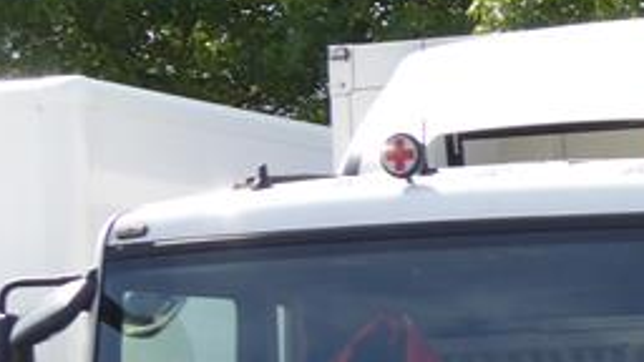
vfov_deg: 5.5
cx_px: 790
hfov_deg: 9.6
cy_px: 515
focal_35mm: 221
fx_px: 3774
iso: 100
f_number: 4.4
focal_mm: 11.7
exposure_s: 1/320
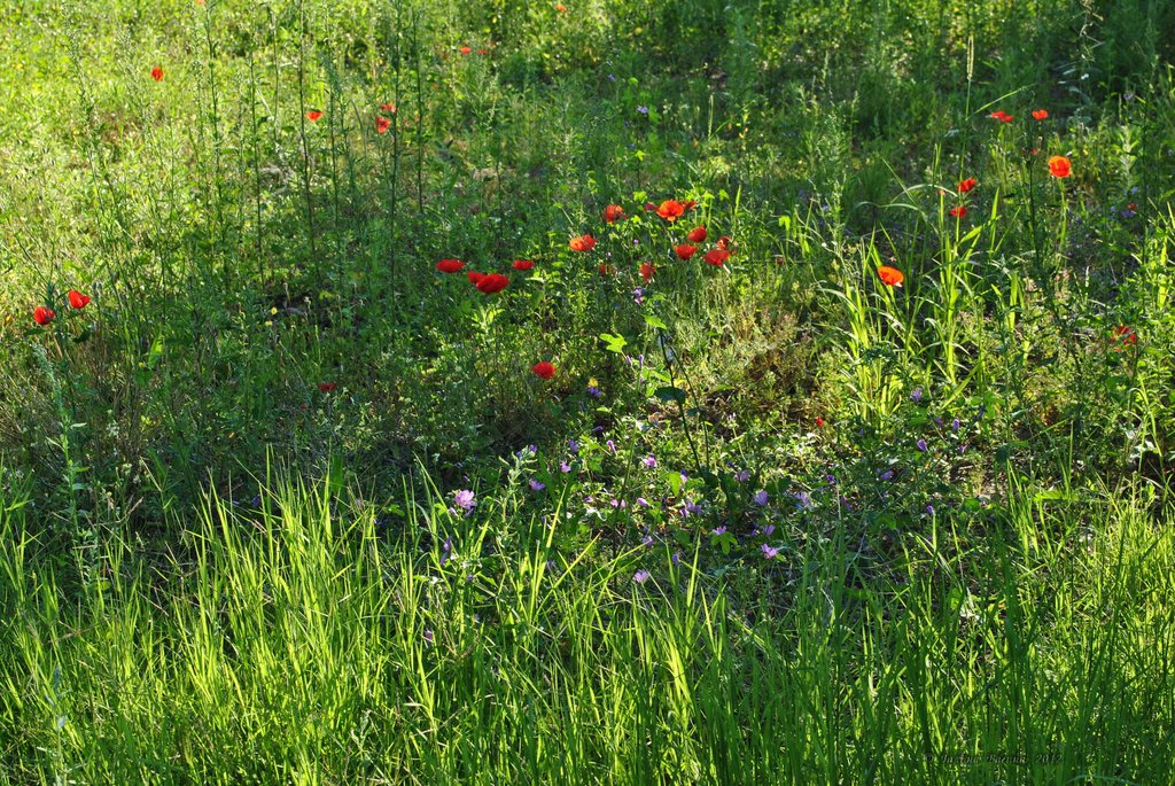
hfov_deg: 31.9
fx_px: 2058
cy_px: 393
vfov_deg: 21.6
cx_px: 588
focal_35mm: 63
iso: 200
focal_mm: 42
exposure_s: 1/125
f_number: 9
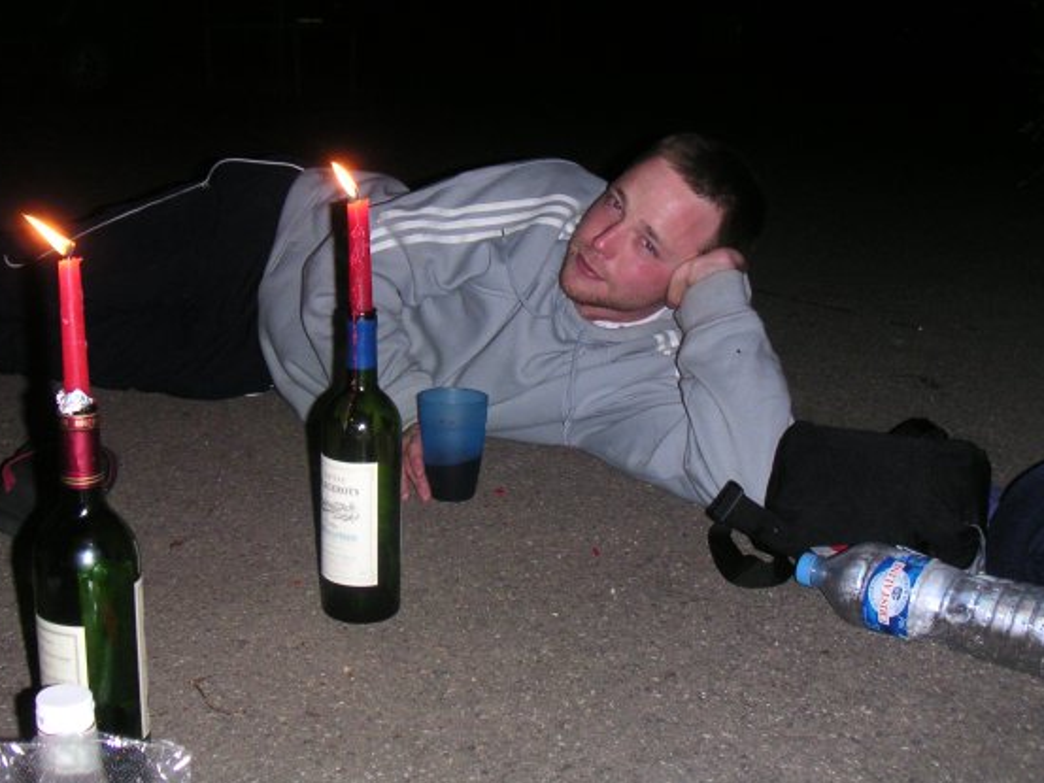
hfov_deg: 42.9
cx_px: 455
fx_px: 1327
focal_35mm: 44
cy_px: 345
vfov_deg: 32.9
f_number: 2.8
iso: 160
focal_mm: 6
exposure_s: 1/45
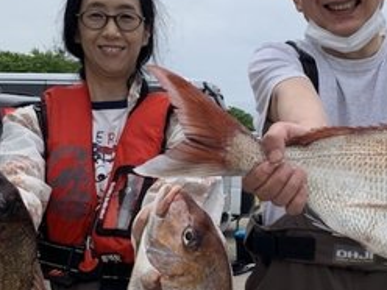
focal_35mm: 67
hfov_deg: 28.8
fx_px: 749
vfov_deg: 21.9
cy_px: 176
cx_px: 247
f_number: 1.8
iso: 25
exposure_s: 1/2545
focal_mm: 4.25
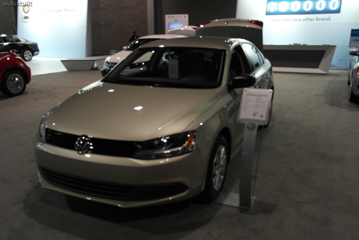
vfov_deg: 43.6
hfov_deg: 61.9
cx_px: 180
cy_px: 120
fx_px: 299
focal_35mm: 30
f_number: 3.5
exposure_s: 1/80
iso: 400
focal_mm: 20
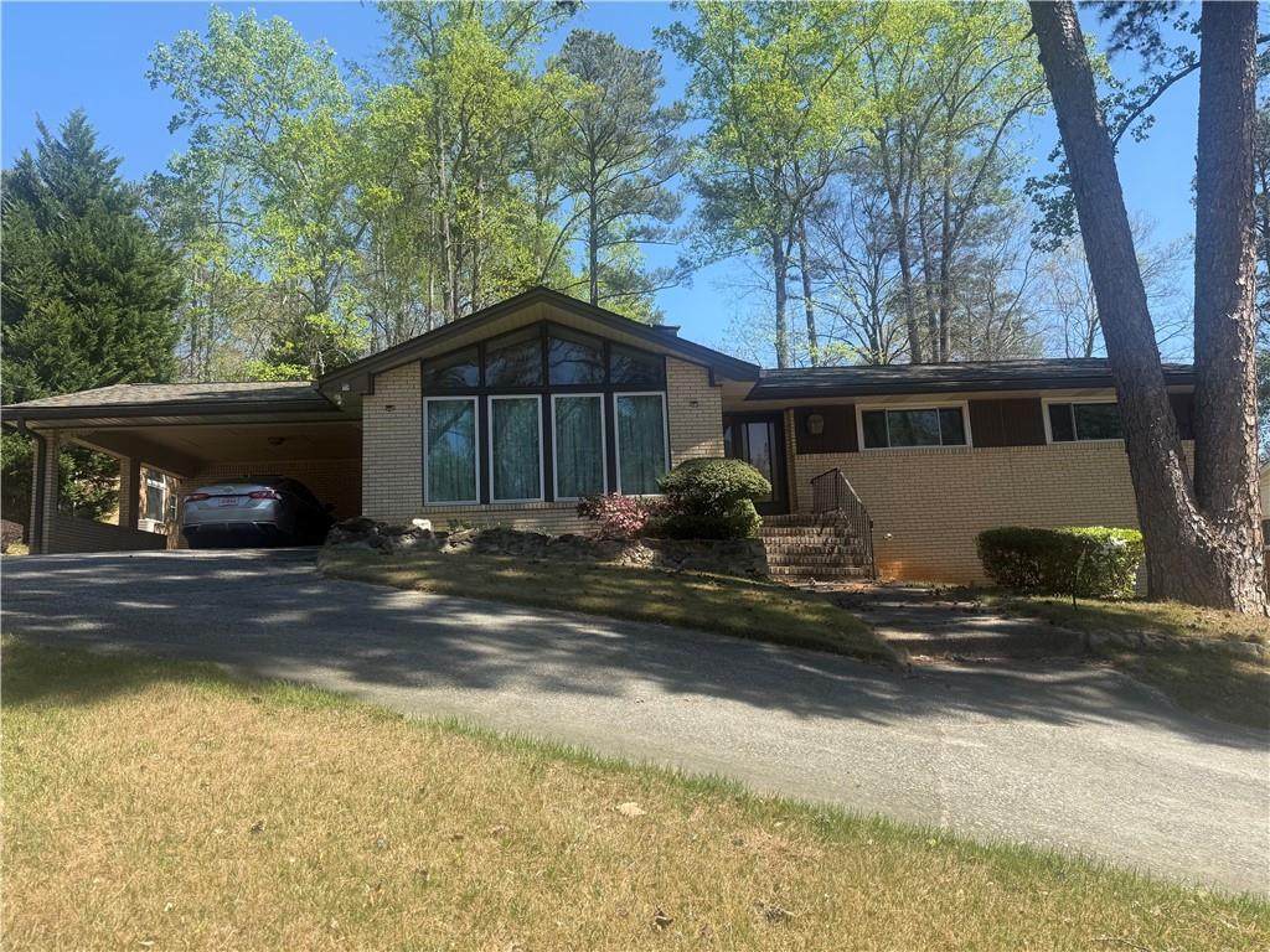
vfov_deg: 56.8
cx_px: 635
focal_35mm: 24
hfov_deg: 71.6
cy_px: 476
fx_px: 881
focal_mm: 6.76
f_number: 1.78
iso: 80
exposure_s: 1/1770
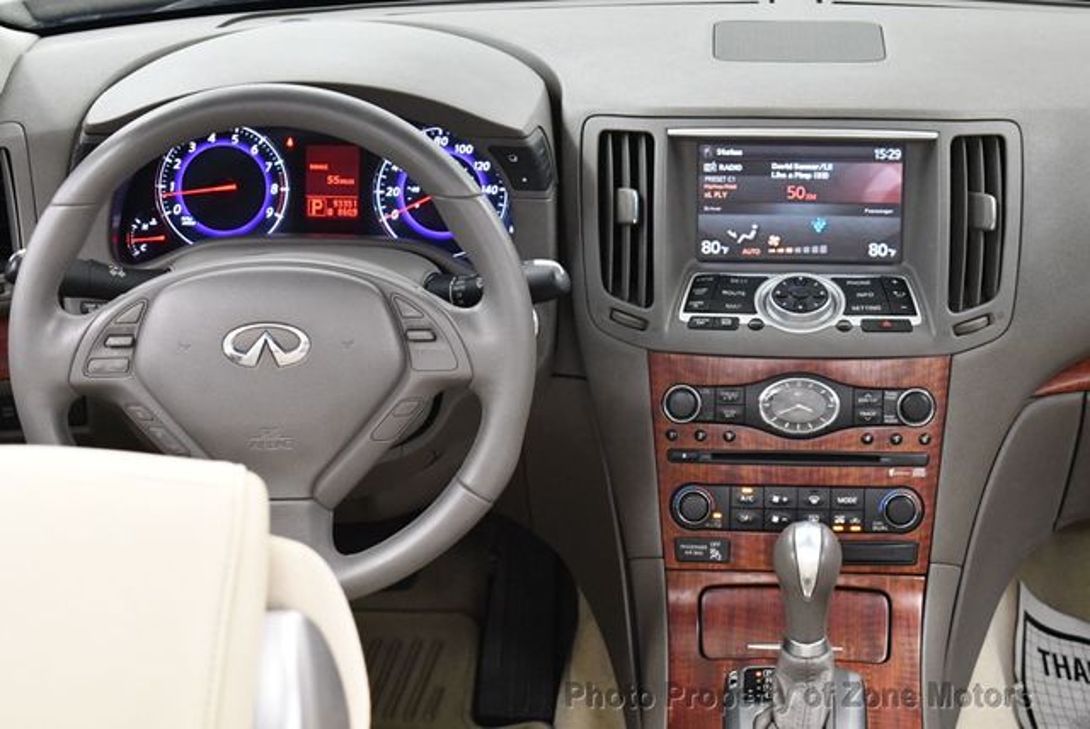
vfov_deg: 12.5
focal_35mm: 110
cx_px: 545
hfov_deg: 18.6
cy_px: 364
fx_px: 3334
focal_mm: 55
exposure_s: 1/60
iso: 3200
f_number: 5.6
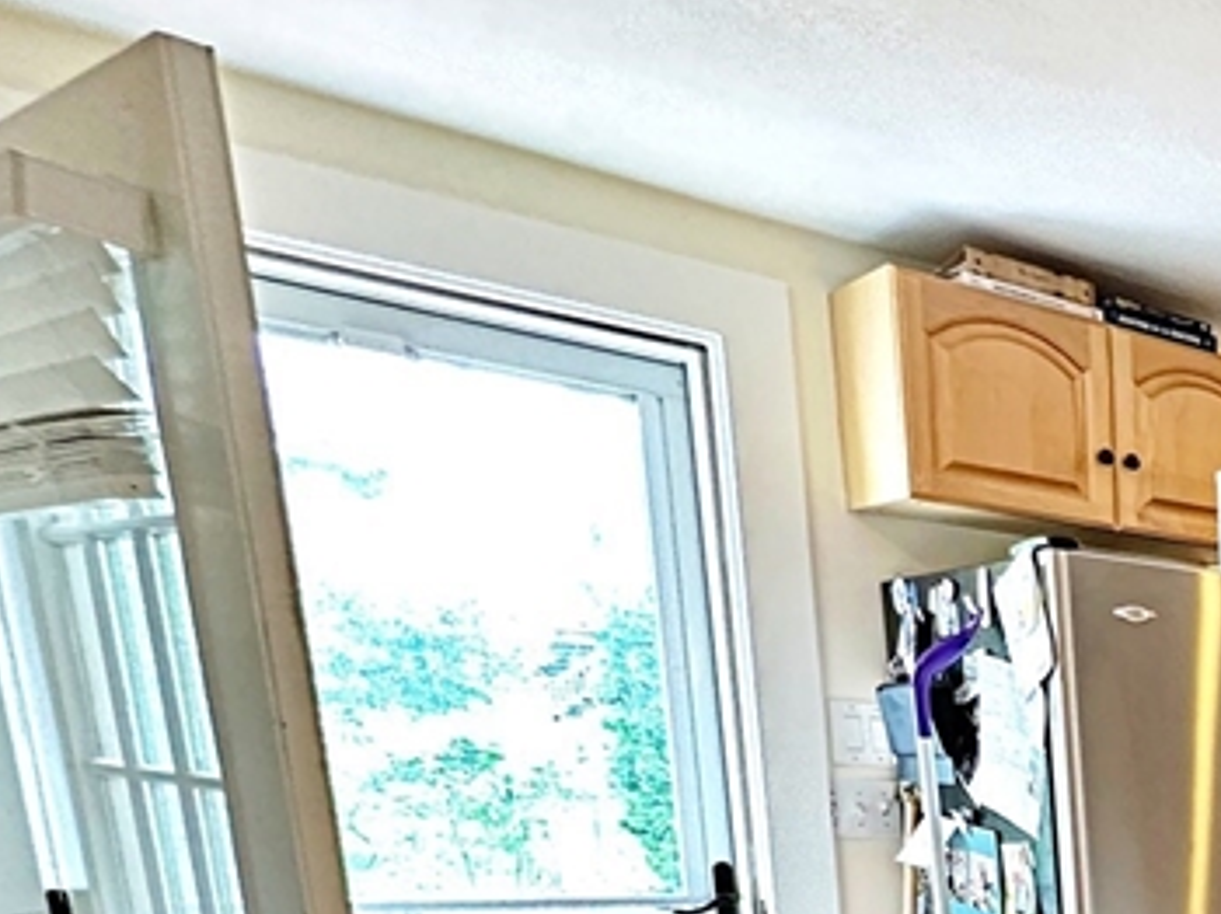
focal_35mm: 41
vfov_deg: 29.8
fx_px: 1445
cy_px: 1113
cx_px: 1706
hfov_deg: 31.2
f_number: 2.2
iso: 250
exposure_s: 1/60
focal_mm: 2.22
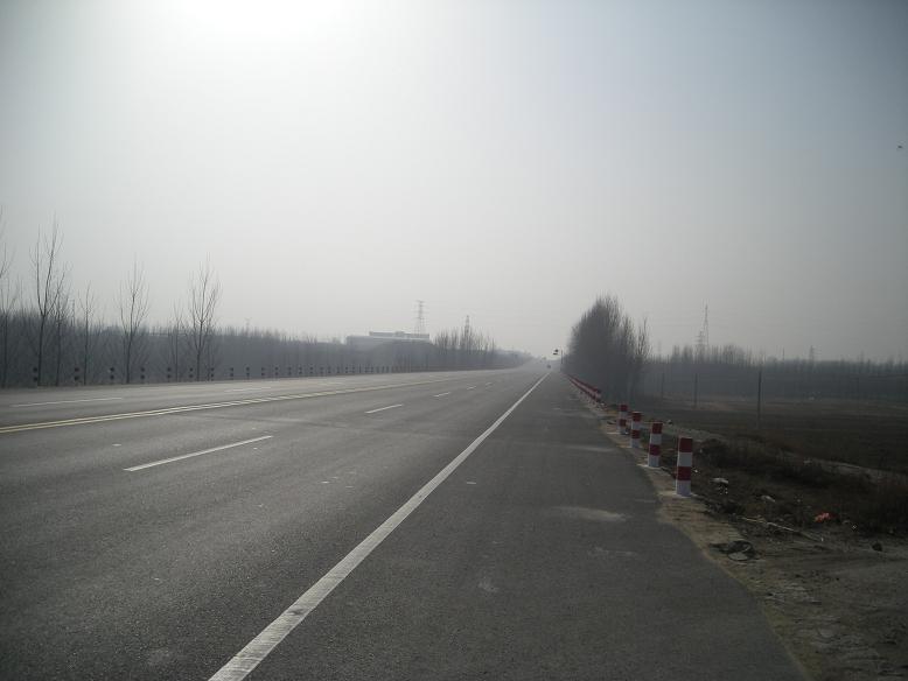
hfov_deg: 52.6
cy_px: 340
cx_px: 454
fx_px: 918
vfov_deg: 40.7
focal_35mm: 35
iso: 50
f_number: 5.7
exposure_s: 1/700
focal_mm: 5.7
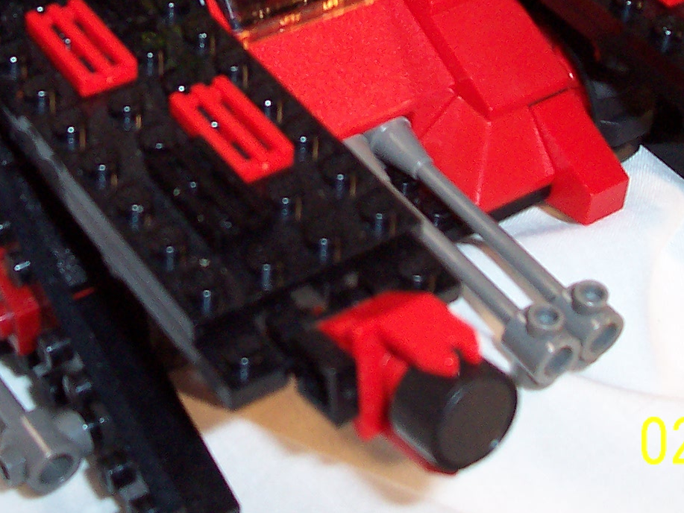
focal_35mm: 82
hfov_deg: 23.8
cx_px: 274
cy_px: 16
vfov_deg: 17.6
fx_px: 1621
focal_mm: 5.6
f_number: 2.8
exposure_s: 1/60
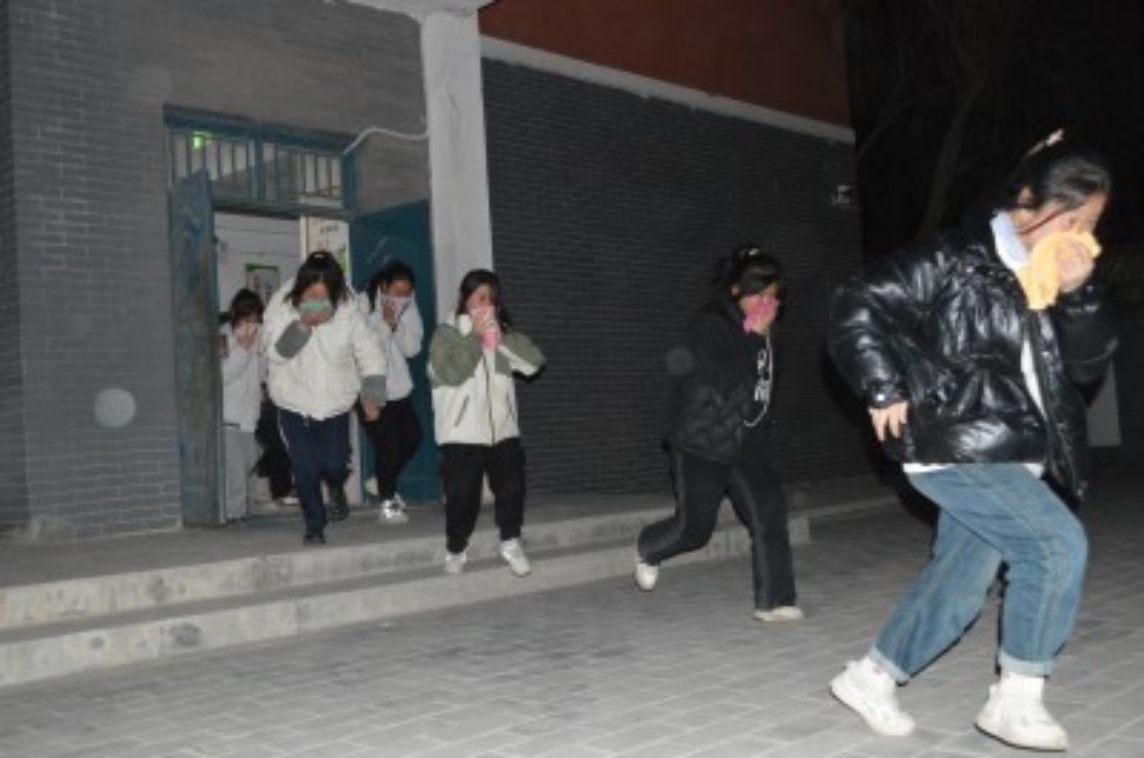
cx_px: 572
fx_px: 1142
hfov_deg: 53.2
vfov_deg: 36.7
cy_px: 379
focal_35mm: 36
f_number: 4
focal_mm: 24
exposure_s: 1/60
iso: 3200
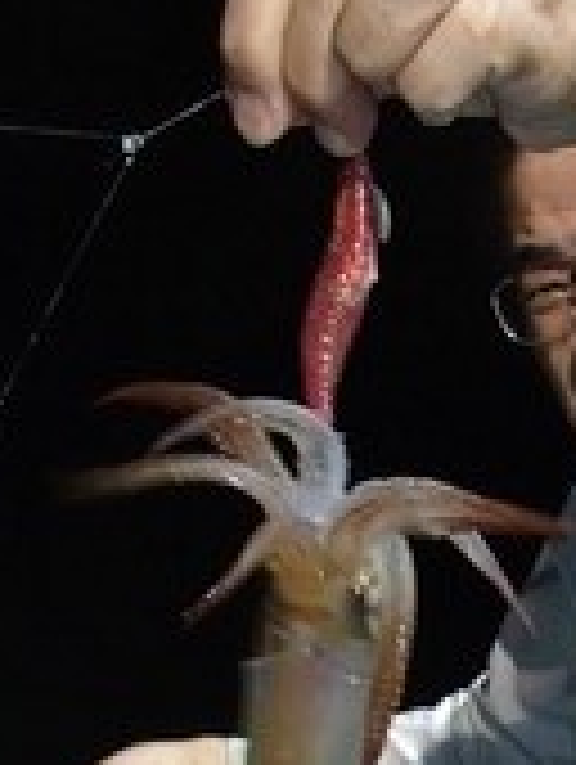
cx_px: 796
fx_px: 1748
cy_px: 680
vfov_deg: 24.0
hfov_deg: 17.3
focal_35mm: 79
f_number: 3.9
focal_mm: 5
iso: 400
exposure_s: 1/30
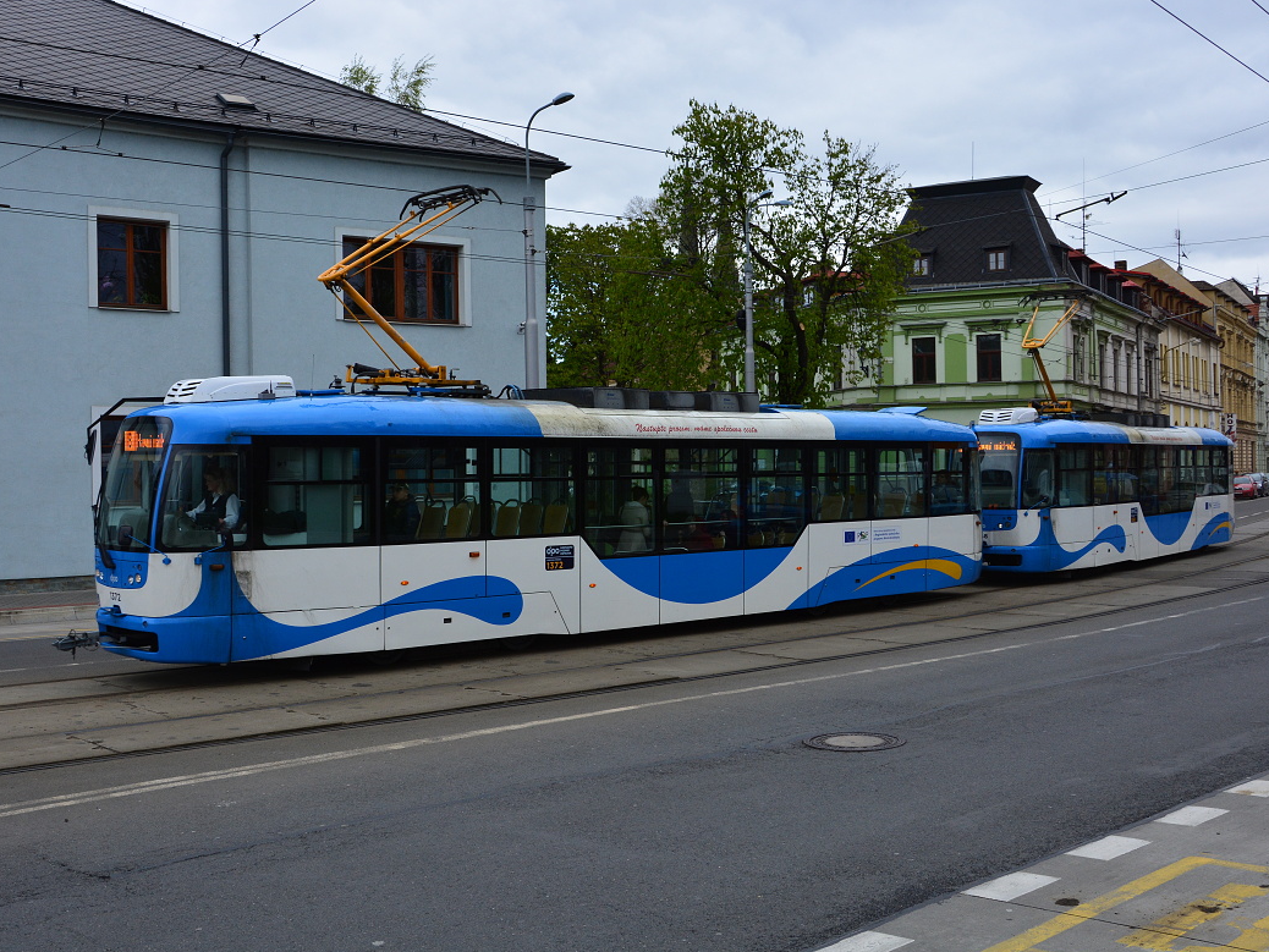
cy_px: 468
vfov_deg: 36.0
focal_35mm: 40
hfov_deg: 46.8
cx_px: 610
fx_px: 1467
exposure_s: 1/500
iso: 400
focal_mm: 24
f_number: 9
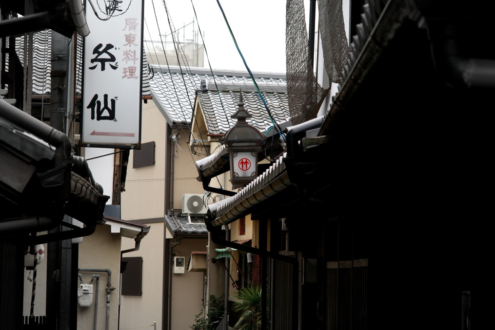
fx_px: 1767
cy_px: 165
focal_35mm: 129
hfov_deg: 15.9
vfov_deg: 10.7
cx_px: 248
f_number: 11
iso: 250
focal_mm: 85
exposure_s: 1/160
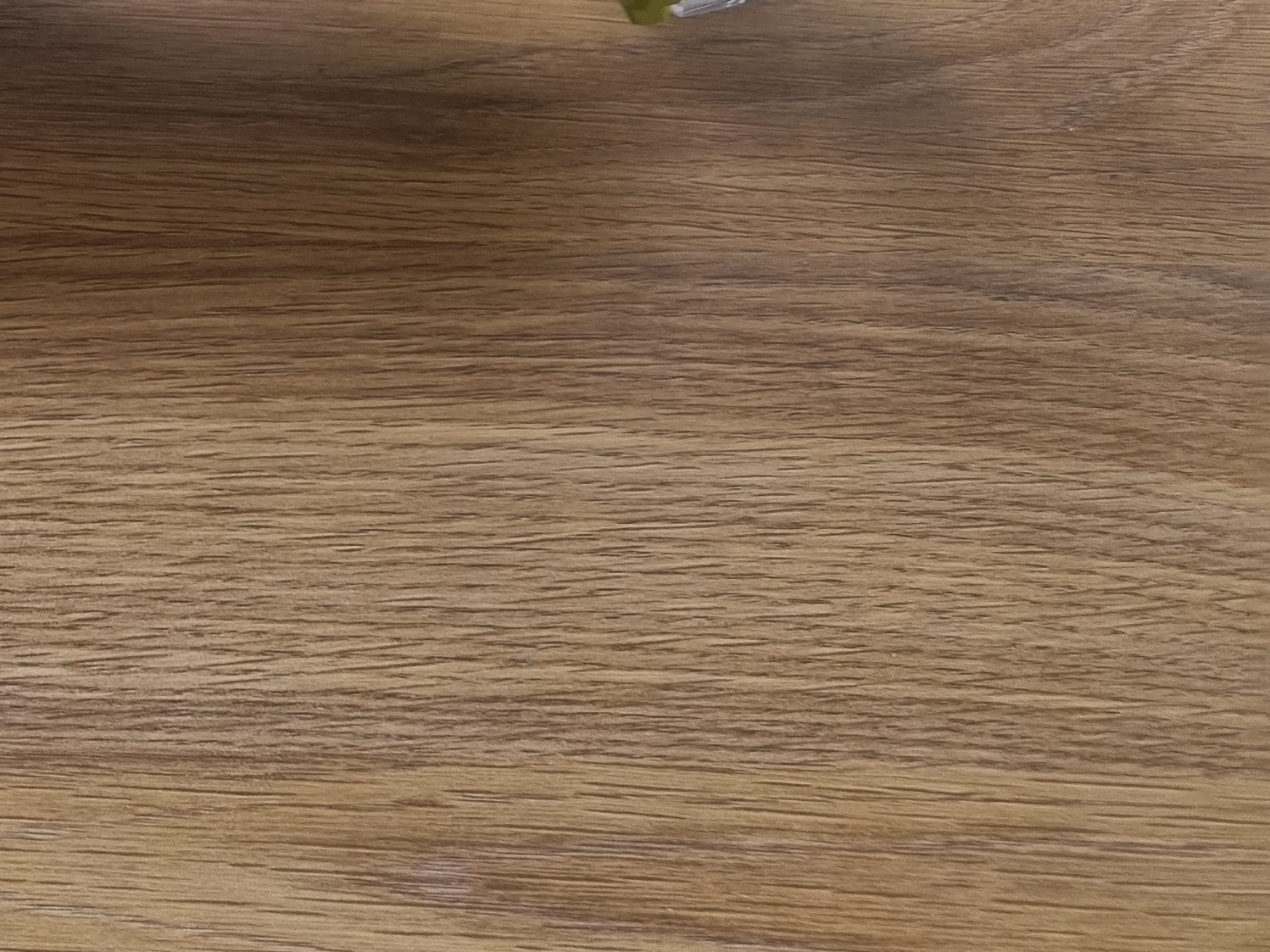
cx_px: -432
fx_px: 2568
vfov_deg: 20.0
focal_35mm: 70
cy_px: -127
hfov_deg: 24.0
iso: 100
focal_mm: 5.4
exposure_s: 1/100
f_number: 1.8
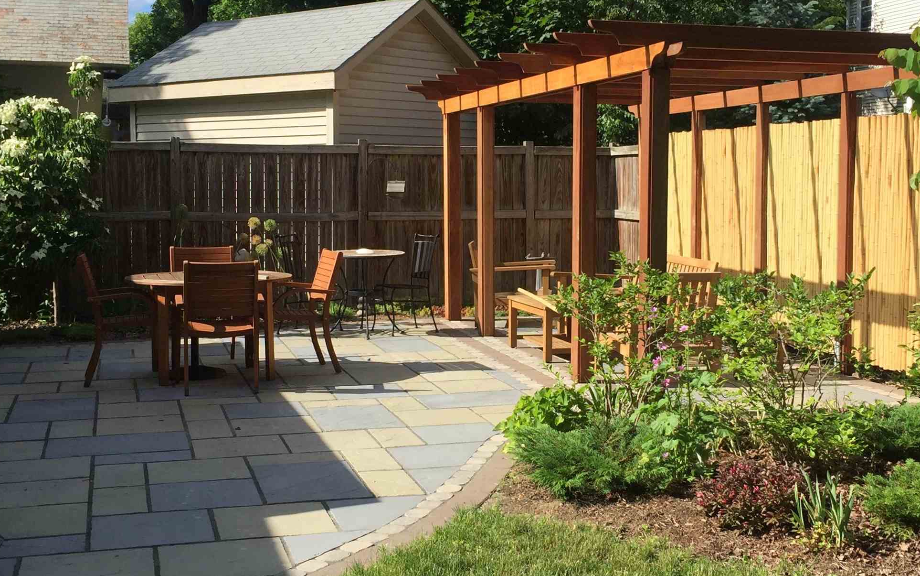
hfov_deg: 41.0
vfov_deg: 26.3
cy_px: 265
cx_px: 505
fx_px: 1229
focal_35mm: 49
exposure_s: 1/1647
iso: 32
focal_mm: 4.15
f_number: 2.2
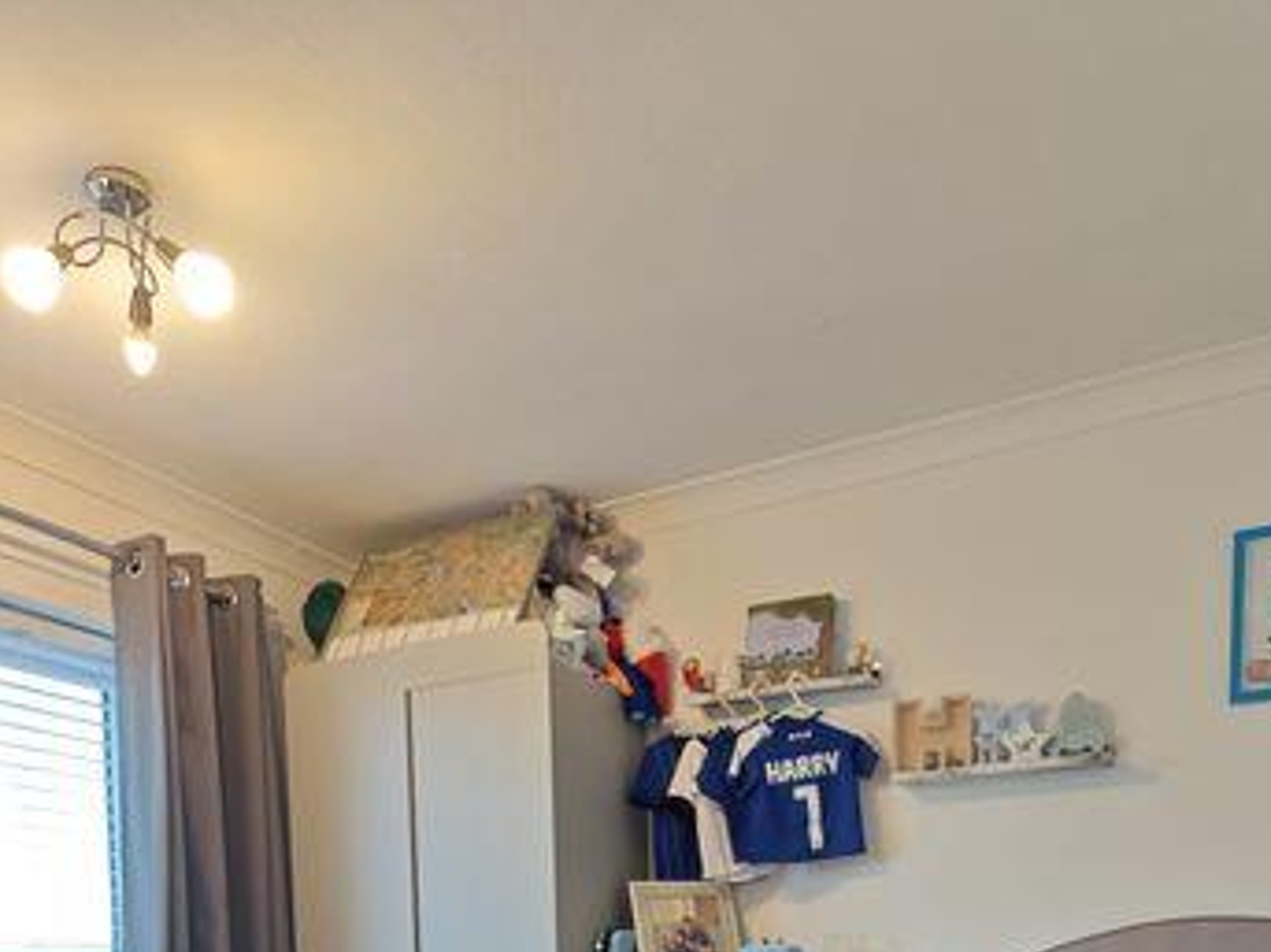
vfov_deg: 38.9
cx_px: 585
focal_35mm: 28
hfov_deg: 63.4
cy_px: 1096
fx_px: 1028
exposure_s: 1/42.2
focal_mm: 2.03
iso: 50
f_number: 1.8
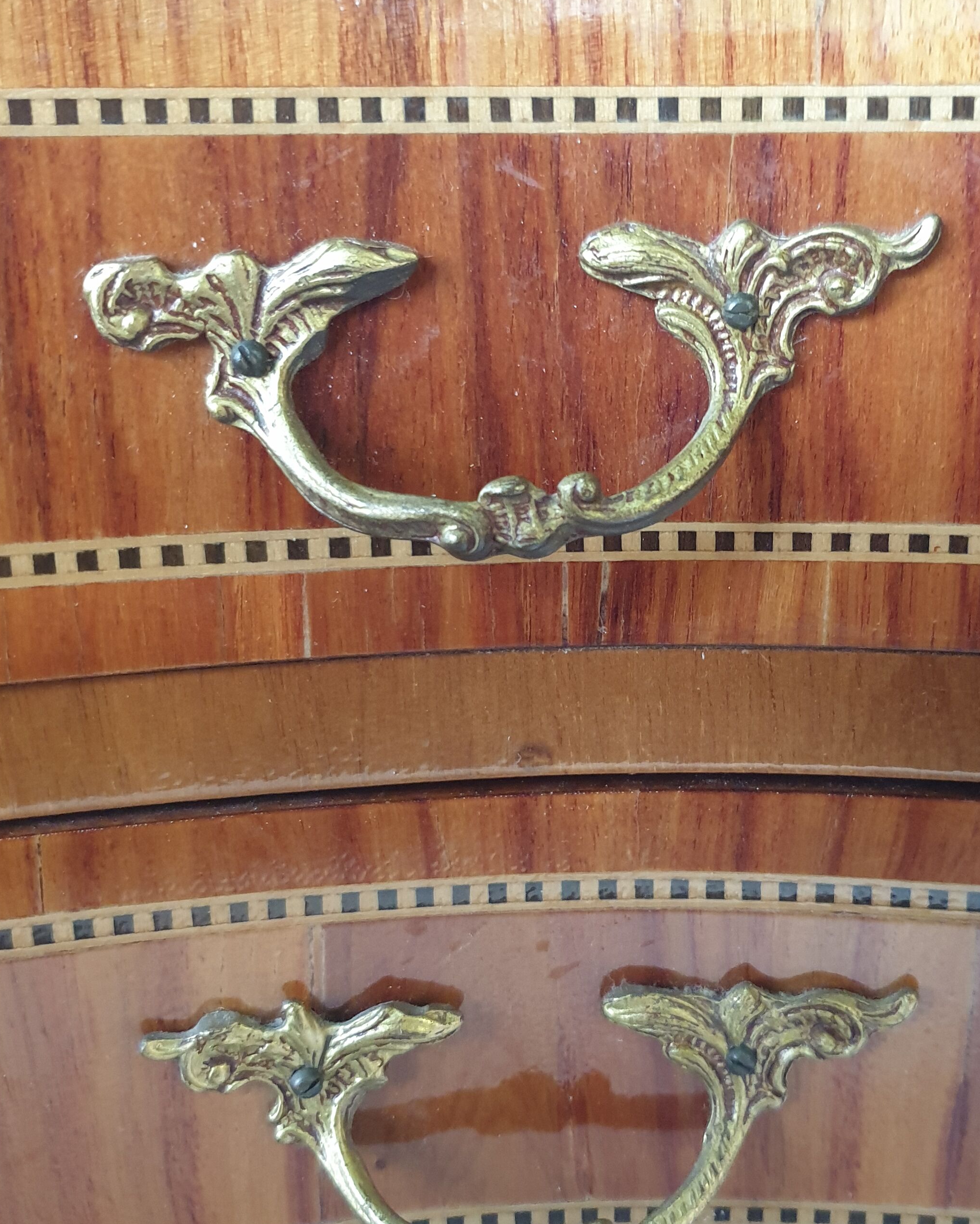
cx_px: 672
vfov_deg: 45.8
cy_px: 601
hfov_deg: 36.9
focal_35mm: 40
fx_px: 1450
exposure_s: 1/50
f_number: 1.5
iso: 320
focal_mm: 4.3
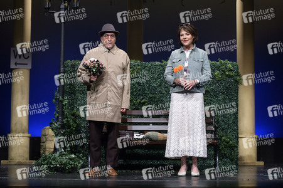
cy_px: 94
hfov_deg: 26.0
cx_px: 142
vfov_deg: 17.5
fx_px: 613
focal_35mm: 78
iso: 1250
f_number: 5.6
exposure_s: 1/160
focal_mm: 78
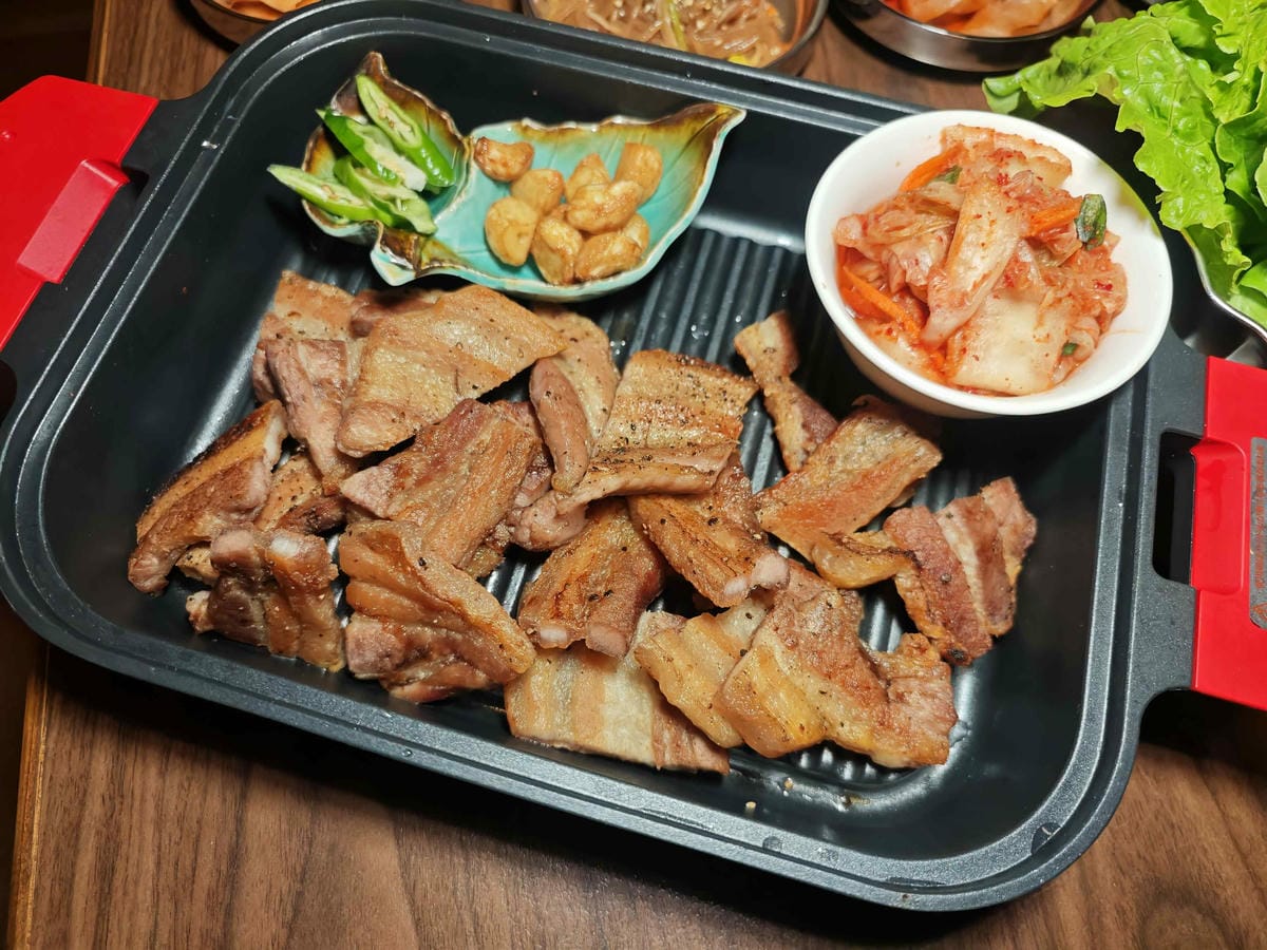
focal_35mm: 23
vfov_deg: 58.9
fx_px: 842
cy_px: 475
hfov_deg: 73.9
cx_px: 634
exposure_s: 1/360
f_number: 2
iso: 1600
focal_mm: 8.72
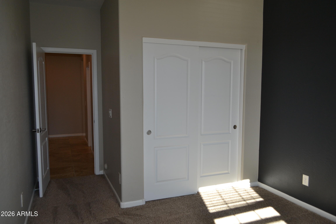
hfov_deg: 67.4
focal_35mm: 27
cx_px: 168
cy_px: 112
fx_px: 252
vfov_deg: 47.9
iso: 180
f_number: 4
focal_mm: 18
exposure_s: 1/125
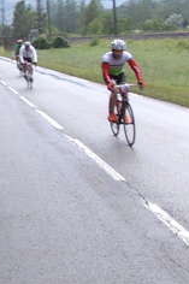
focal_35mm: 74
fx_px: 584
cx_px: -120
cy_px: 87
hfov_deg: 16.3
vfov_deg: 27.1
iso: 110
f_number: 2.7
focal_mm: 4
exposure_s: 1/250
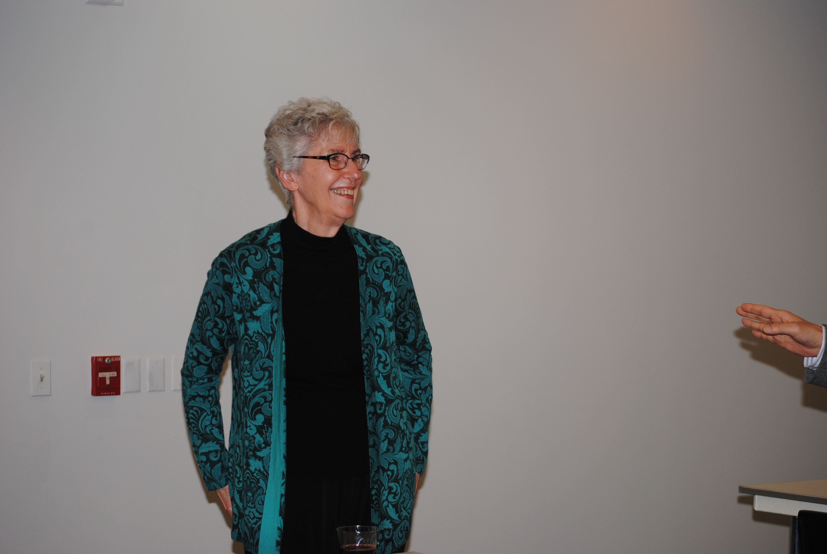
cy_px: 277
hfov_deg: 21.9
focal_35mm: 93
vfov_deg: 14.7
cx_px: 414
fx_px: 2139
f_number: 4.2
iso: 200
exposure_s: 1/60
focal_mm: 62
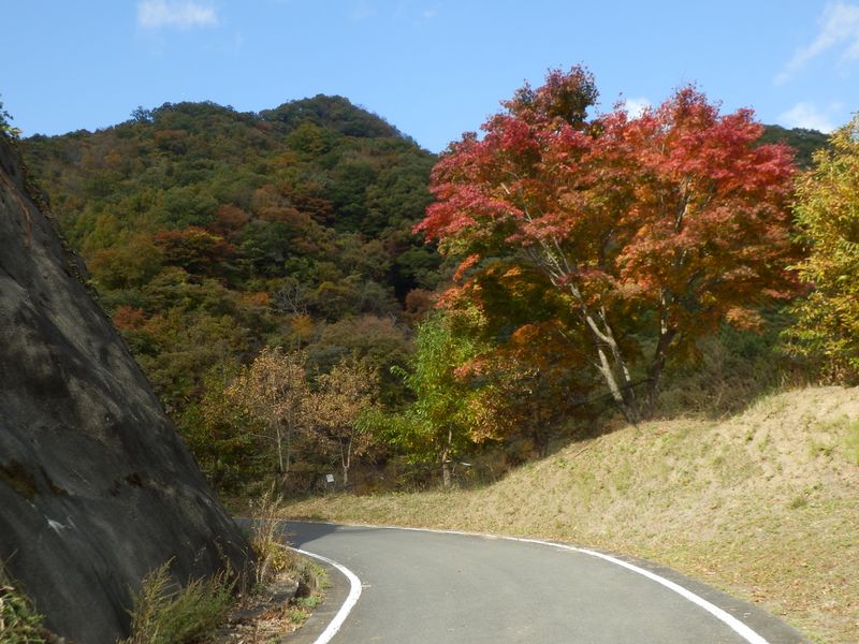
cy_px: 322
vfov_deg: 32.9
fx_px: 1092
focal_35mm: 44
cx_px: 430
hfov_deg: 42.9
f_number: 4.2
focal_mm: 7.9
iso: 80
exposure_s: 1/320
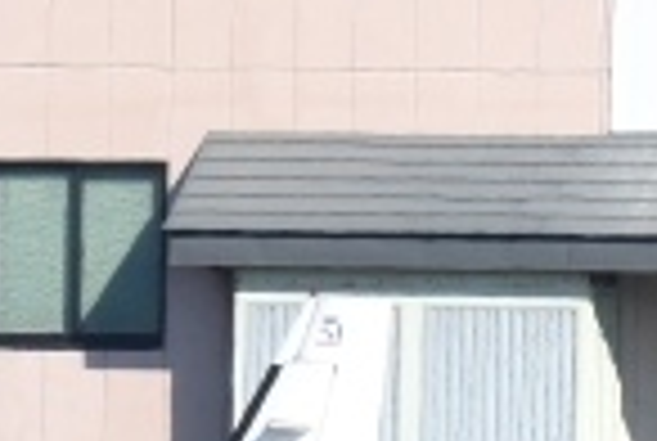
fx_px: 38348
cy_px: 587
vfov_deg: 0.7
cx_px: 108
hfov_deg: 1.0
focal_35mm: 2097
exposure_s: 1/800
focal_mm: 200
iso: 400
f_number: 8
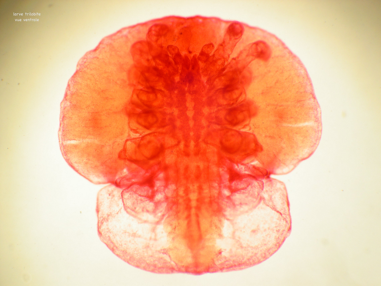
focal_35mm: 62
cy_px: 143
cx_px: 190
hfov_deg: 31.2
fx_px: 682
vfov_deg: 23.7
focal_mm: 13.2
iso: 100
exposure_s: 1/42
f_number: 3.5
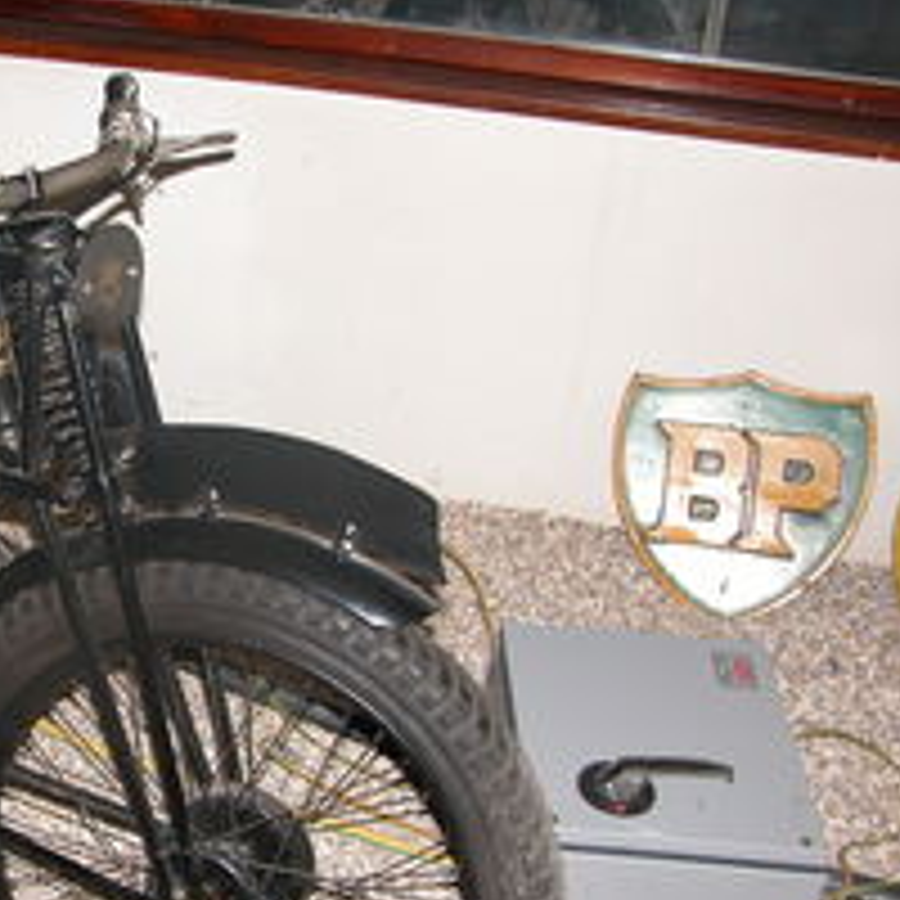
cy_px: 522
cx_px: 14
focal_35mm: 62
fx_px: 1824
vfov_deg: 27.7
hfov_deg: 26.3
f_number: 2.8
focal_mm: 8.9
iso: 100
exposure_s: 1/60
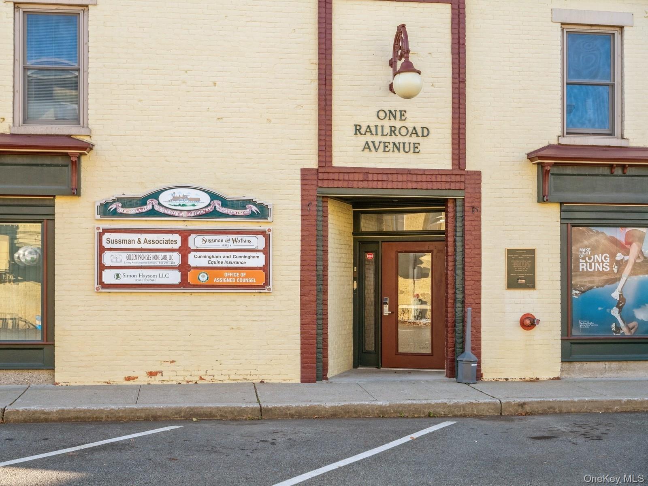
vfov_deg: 31.5
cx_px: 324
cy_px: 243
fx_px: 861
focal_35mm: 46
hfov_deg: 41.2
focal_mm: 23
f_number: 5
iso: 400
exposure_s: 1/320
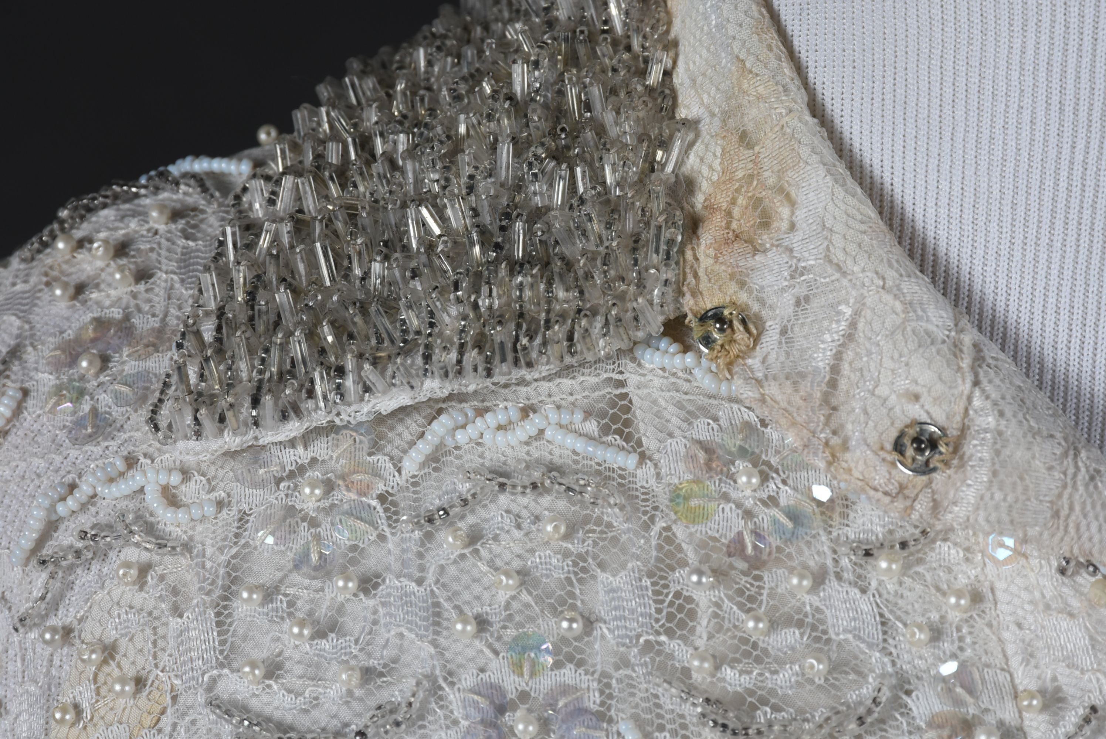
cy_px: 370
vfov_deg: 6.6
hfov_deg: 9.8
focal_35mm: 210
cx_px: 553
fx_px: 6456
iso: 200
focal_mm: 140
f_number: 16
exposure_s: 1/125
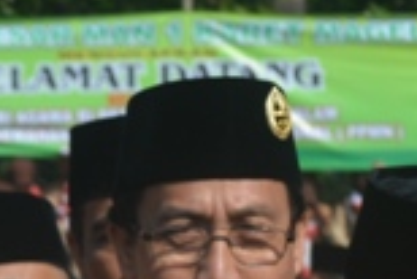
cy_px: 647
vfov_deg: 3.7
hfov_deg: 5.5
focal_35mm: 365
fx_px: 4232
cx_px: -357
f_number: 8
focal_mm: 55
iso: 100
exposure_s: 1/250
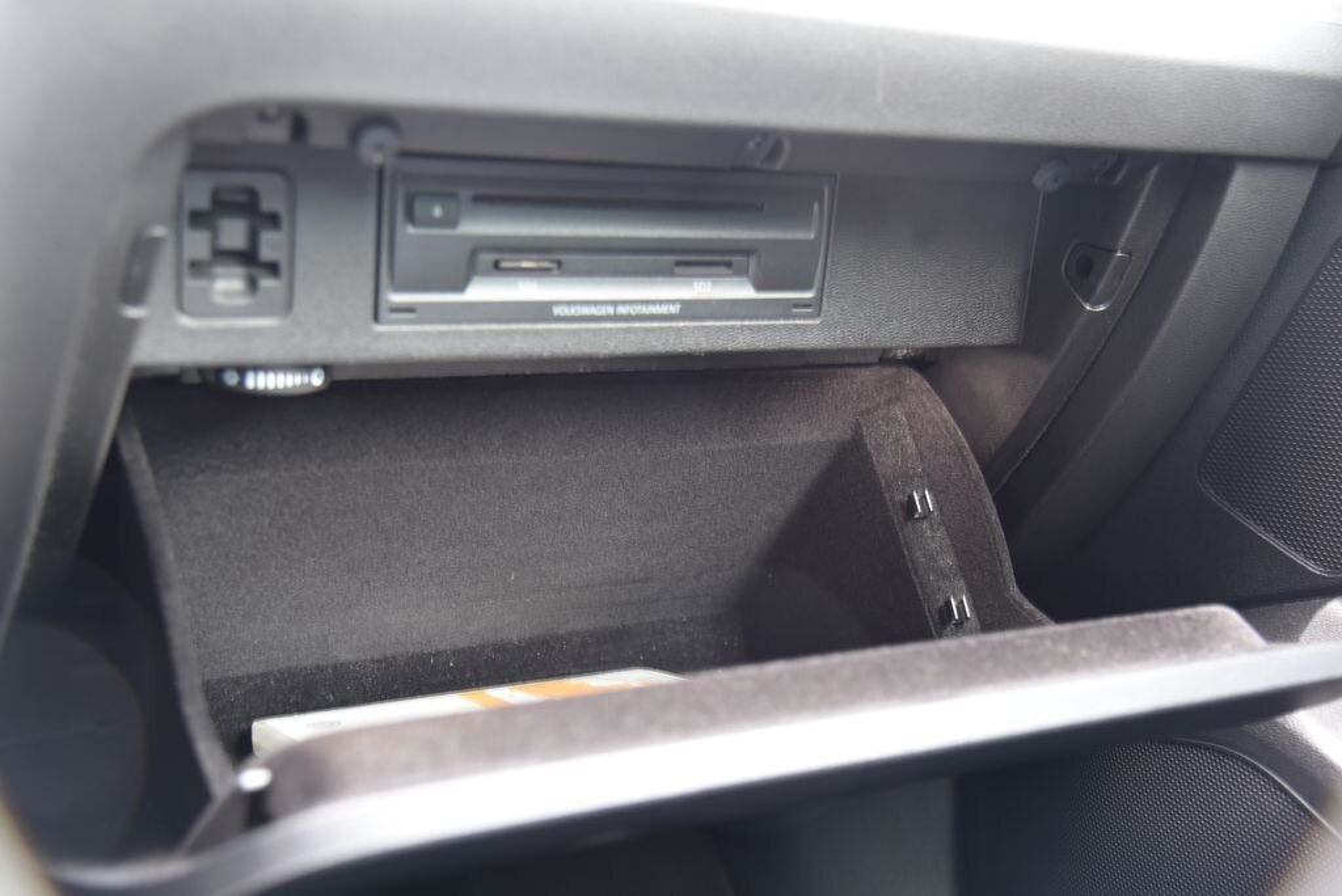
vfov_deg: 30.6
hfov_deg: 44.5
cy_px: 448
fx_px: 1641
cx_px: 671
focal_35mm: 44
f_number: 4
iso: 500
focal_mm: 44
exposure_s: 1/5
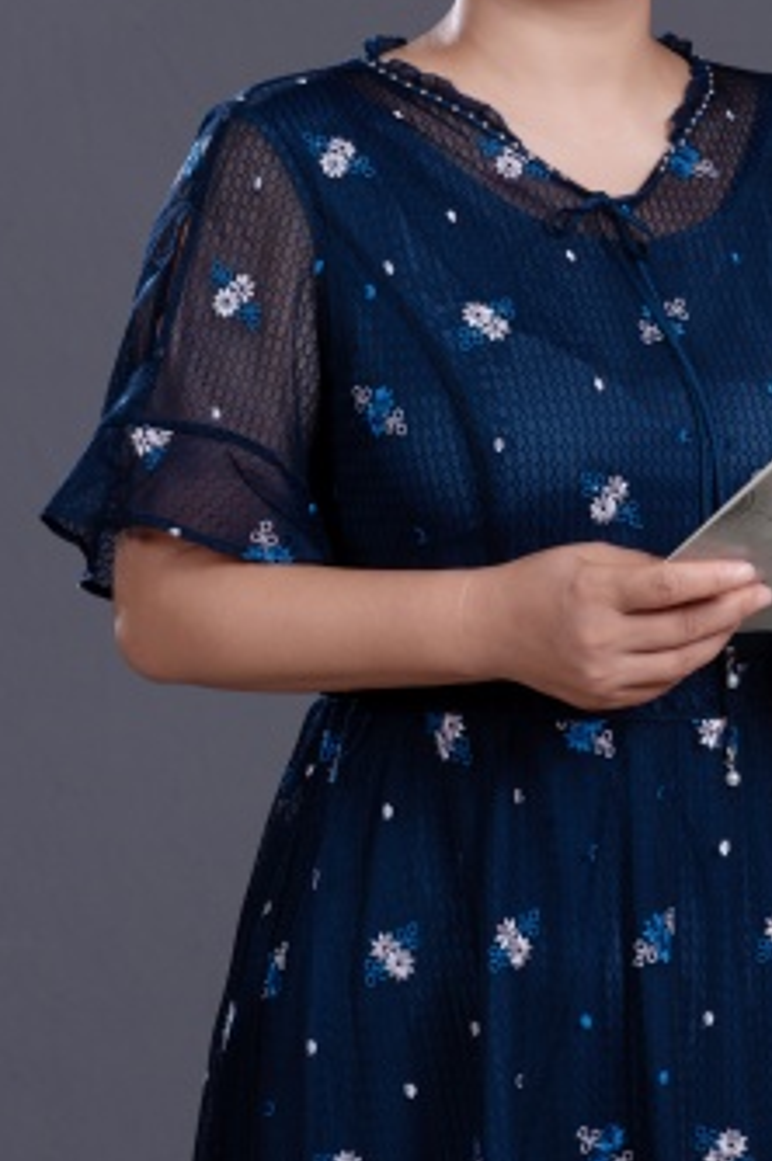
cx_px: 633
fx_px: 5544
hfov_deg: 8.0
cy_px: 398
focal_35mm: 172
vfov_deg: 11.9
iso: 100
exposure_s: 1/125
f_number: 13
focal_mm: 85
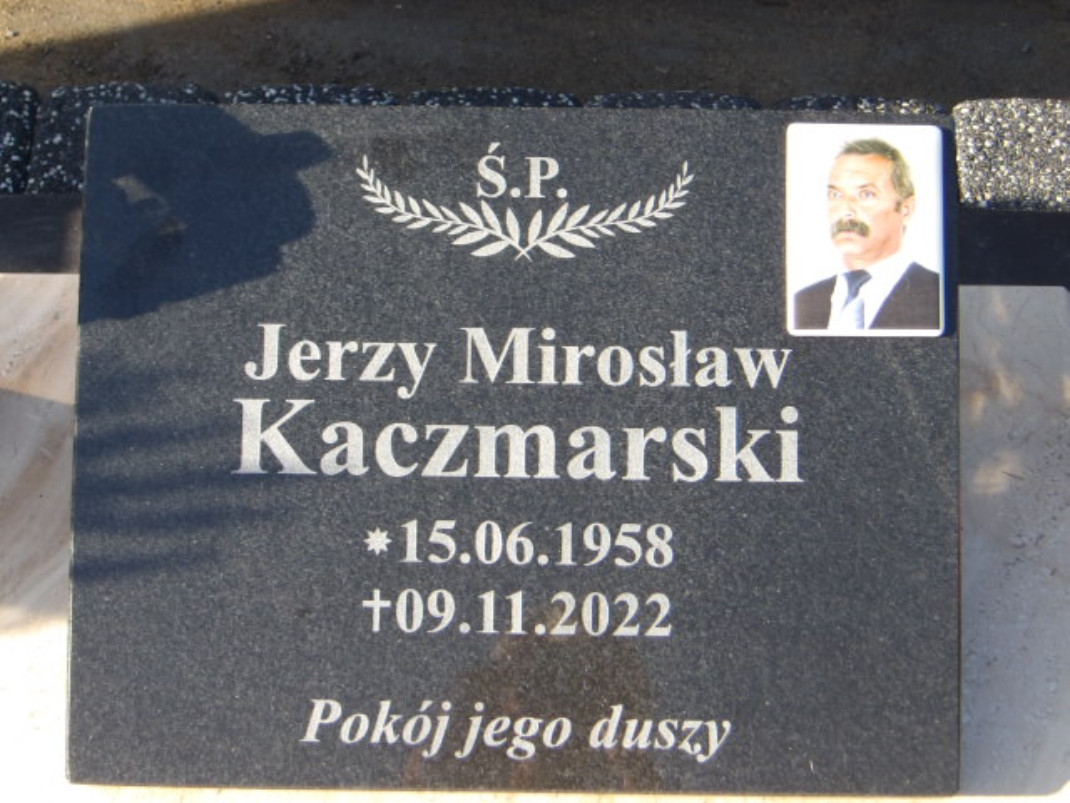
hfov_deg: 22.5
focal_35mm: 87
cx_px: 535
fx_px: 2689
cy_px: 402
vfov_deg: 17.0
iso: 100
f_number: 5.6
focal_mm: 15.6
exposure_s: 1/140
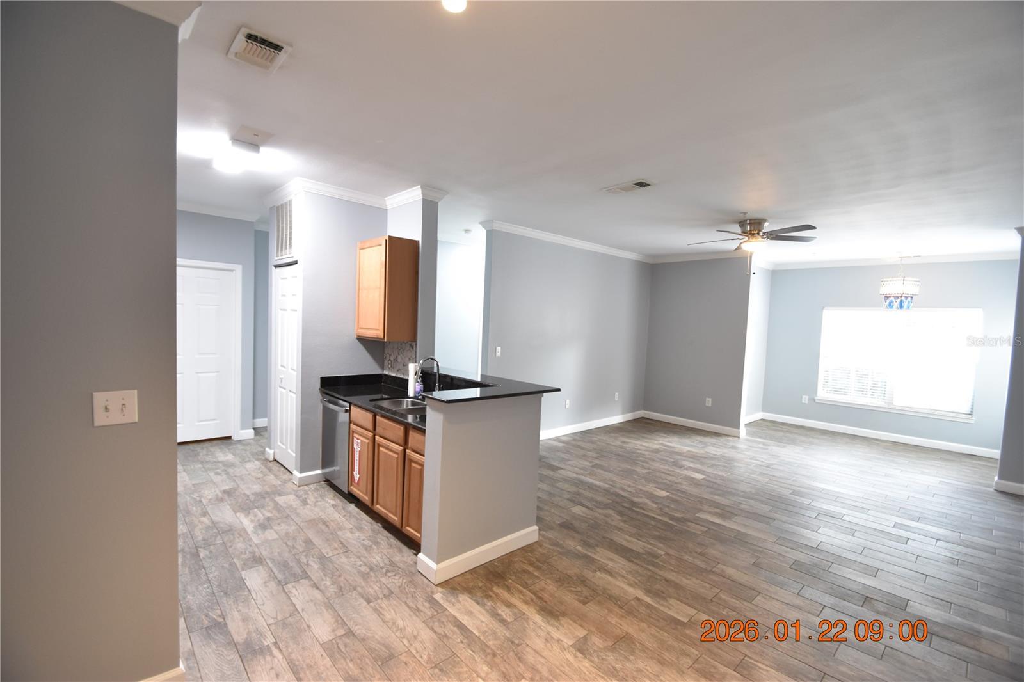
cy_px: 341
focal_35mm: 15
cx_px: 512
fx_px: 427
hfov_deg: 100.4
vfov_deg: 77.3
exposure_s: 1/20
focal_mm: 10
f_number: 3.5
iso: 800
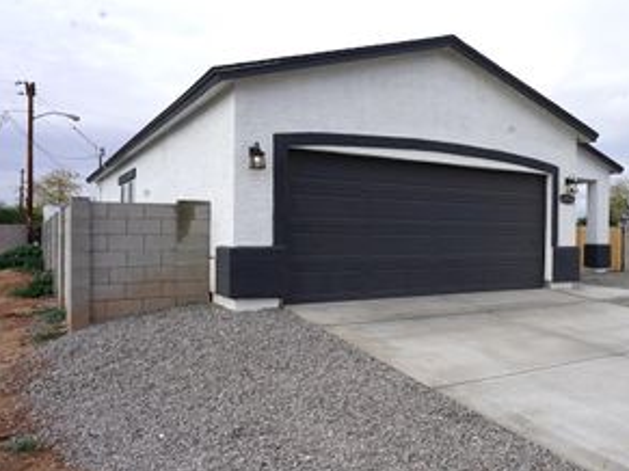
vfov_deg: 42.9
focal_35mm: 33
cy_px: 234
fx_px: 599
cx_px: 504
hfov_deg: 51.9
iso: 100
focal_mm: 20
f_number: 13
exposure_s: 1/100
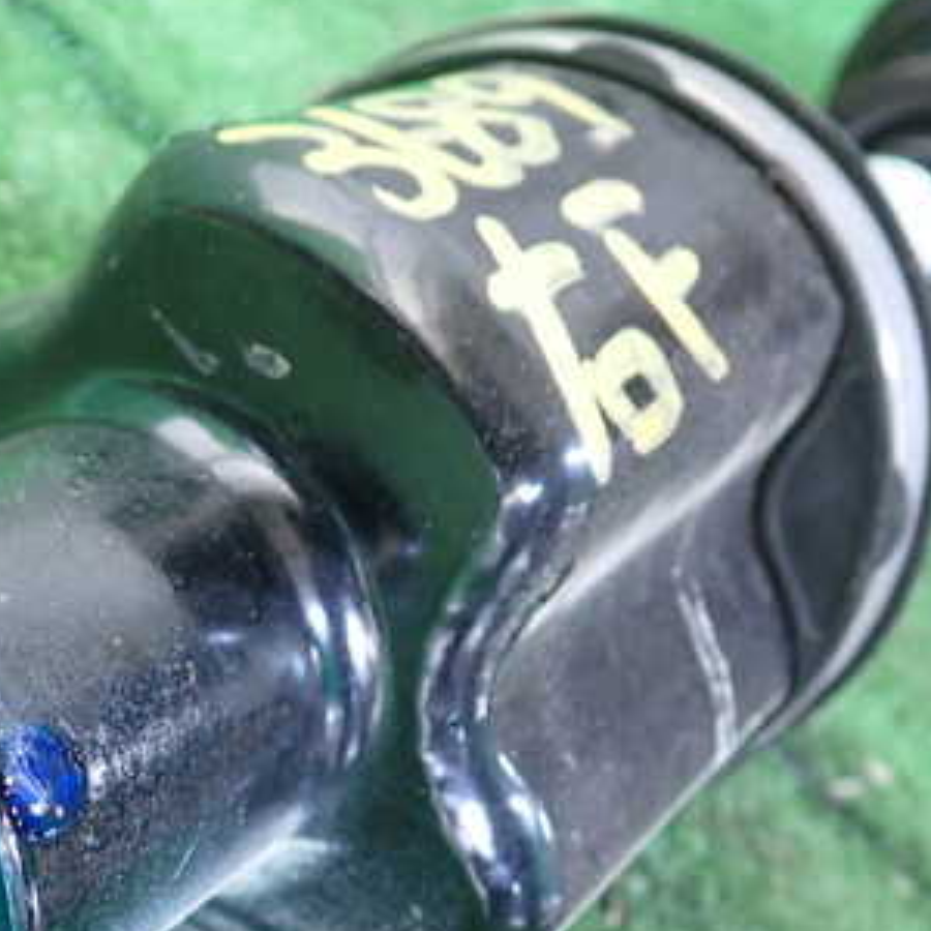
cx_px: 87
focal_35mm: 53
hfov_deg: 30.7
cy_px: 655
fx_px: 1613
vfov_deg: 31.8
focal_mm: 5.4
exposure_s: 1/30
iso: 800
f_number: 2.3
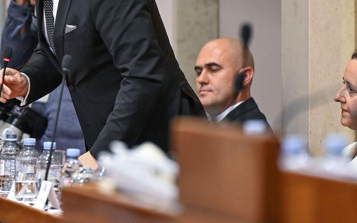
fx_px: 4027
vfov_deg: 3.2
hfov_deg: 5.1
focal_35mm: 414
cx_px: 195
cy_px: 67
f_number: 2.8
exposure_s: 1/320
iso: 2000
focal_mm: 200
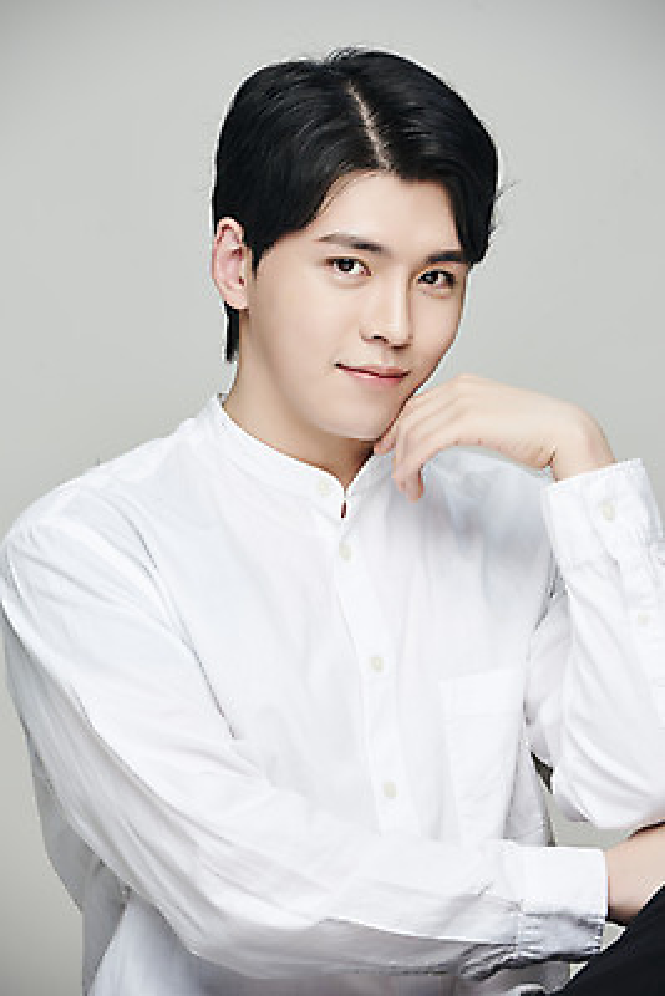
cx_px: 332
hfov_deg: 6.9
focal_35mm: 200
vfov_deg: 10.3
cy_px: 498
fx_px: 5536
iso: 64
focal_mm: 200
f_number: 8
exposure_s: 1/125
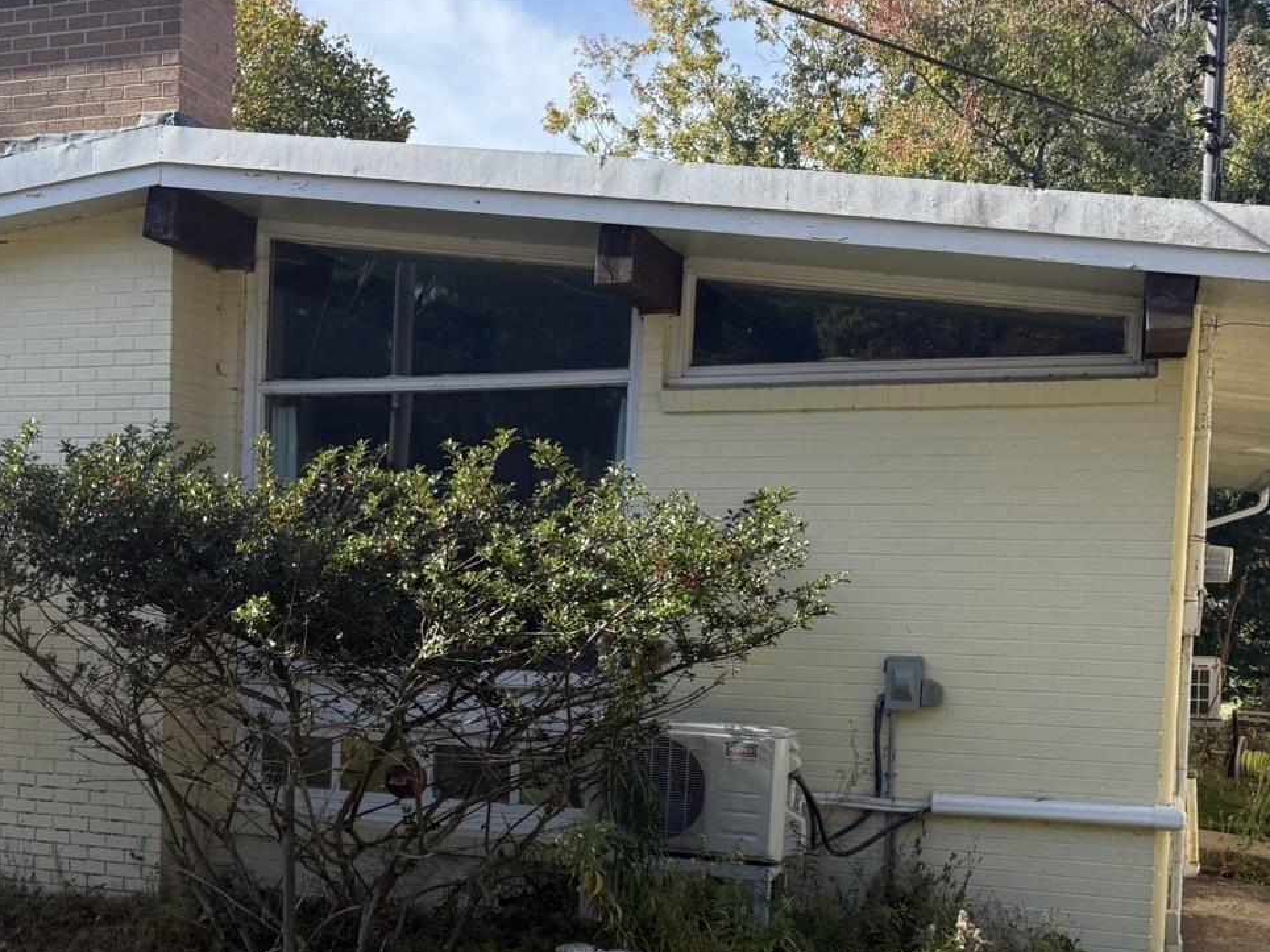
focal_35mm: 51
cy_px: 686
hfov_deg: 35.9
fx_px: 1871
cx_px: 206
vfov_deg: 28.2
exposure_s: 1/2053
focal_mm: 6.76
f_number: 1.78
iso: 100
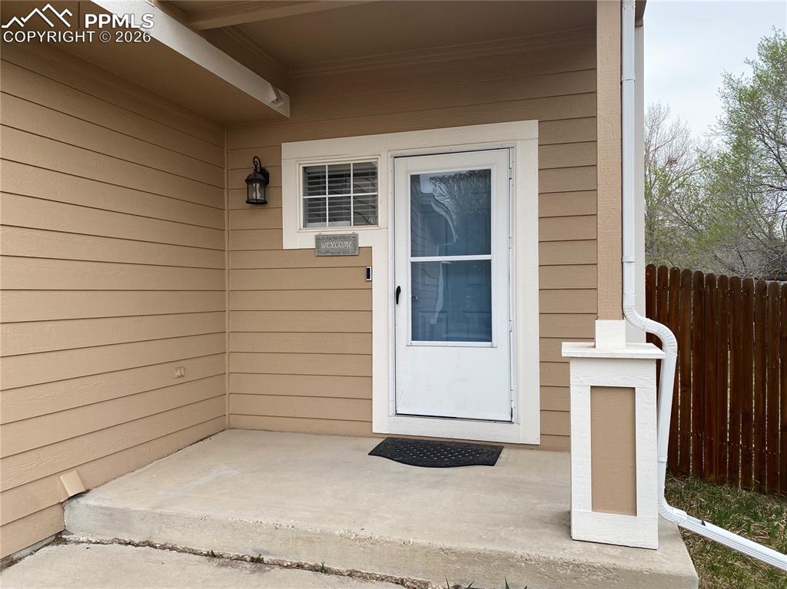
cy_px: 294
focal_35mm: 26
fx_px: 591
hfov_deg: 67.3
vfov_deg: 53.0
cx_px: 394
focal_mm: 4.25
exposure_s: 1/502
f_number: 1.8
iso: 32
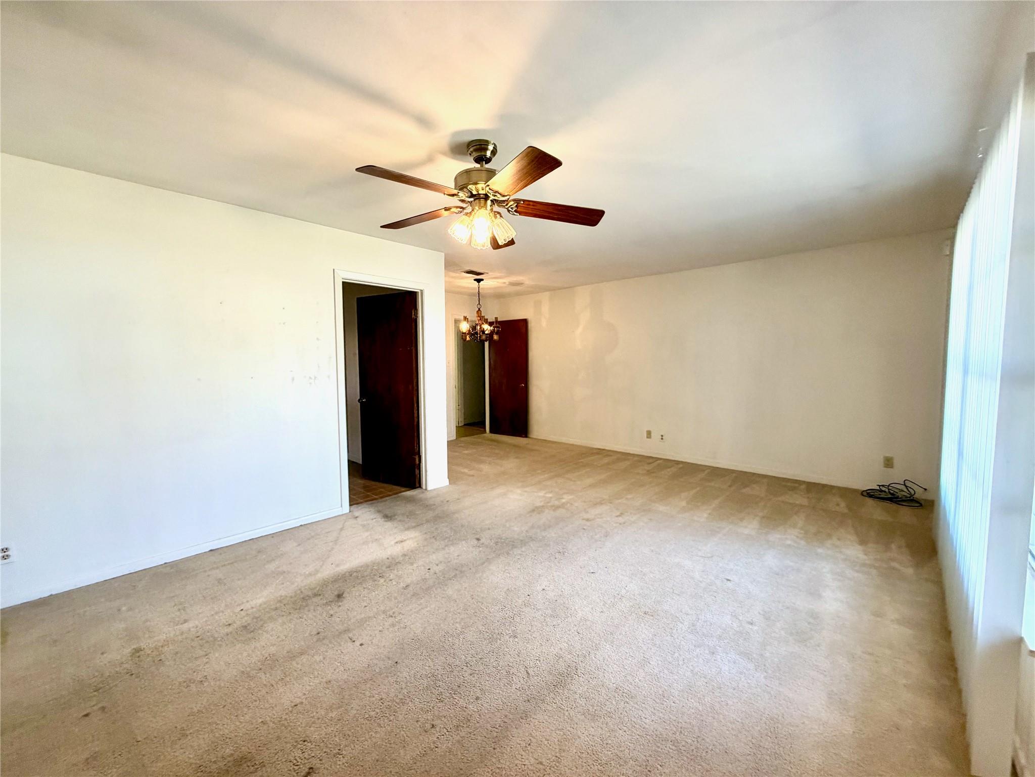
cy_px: 388
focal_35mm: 14
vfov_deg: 85.7
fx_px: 419
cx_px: 518
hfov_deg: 102.1
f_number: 2.2
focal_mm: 2.22
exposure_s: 1/120
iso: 320
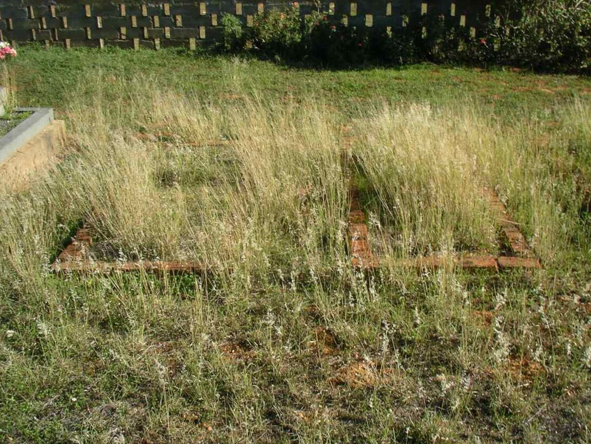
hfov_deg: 46.8
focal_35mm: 40
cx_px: 299
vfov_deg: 36.0
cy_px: 232
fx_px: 683
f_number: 6.9
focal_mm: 5.7
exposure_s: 1/100
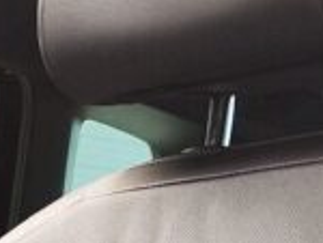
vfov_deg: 7.6
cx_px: -457
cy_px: 572
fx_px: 1720
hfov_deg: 9.5
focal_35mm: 184
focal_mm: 7.01
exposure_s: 1/100
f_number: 1.69
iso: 120
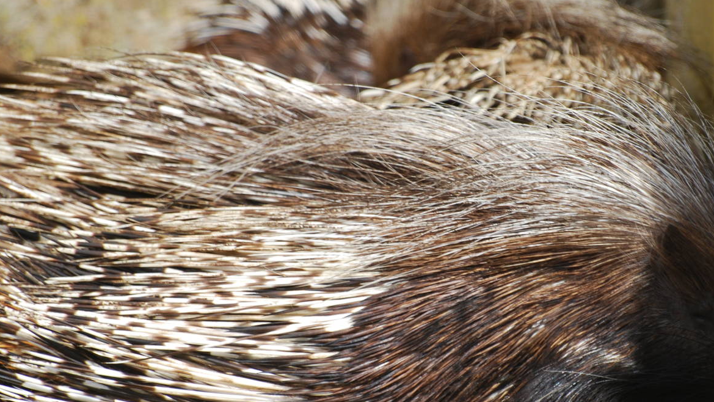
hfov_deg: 3.3
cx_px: 481
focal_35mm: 646
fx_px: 12232
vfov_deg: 1.9
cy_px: 242
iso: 200
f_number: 5.6
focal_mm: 300
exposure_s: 1/500
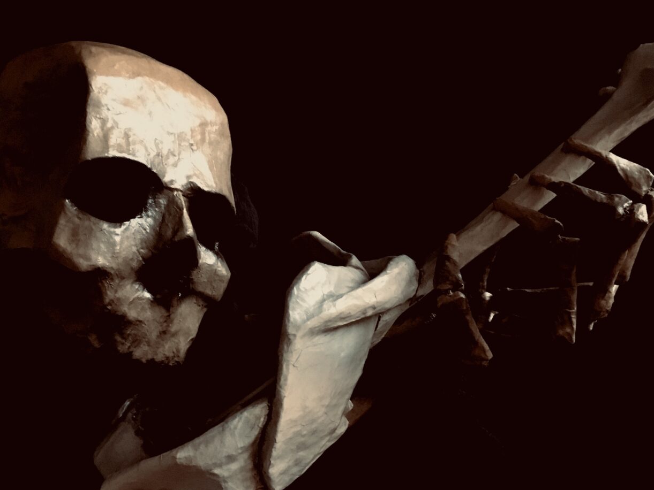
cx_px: 317
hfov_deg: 49.0
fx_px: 718
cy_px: 304
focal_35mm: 38
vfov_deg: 37.5
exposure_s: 1/17
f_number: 2.2
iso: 320
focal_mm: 4.15
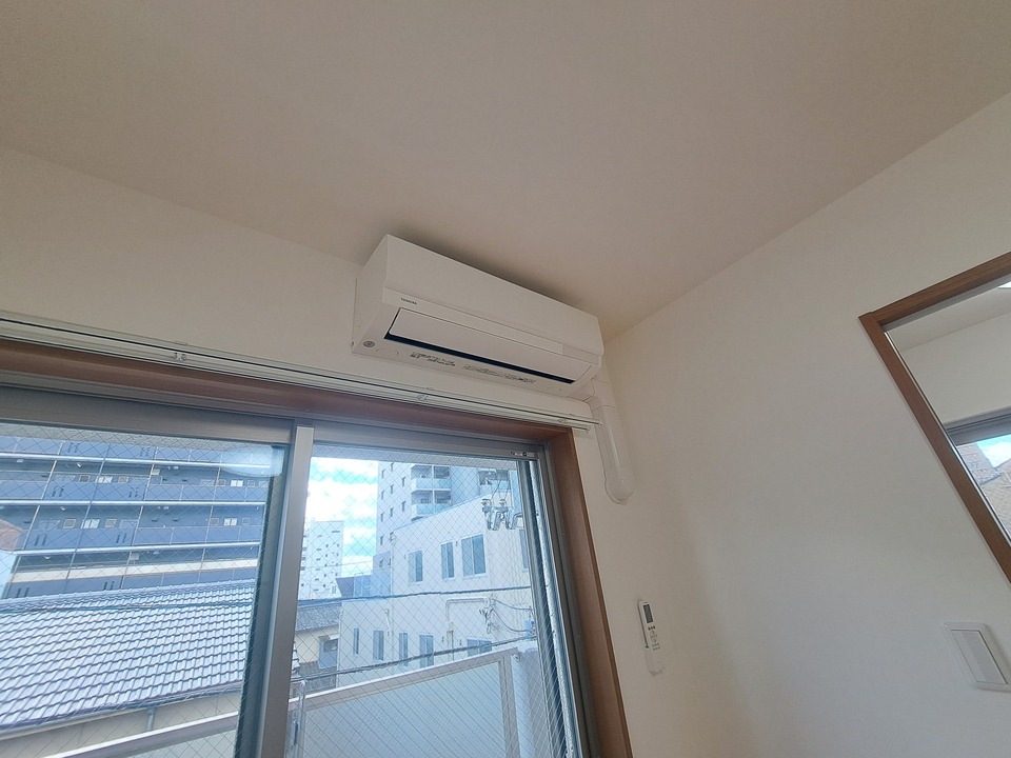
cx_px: 506
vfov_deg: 89.9
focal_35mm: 13
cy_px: 379
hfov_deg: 106.2
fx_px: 380
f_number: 2.2
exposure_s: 1/100
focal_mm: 1.74
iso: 50
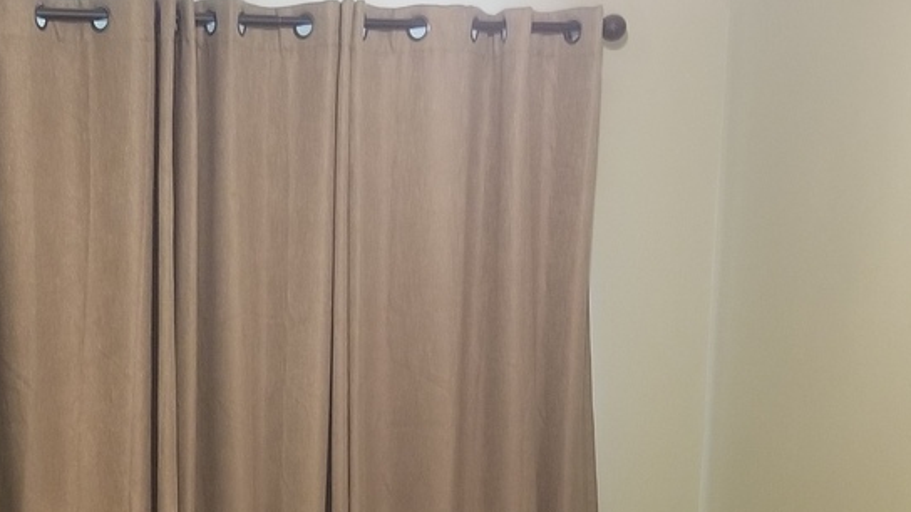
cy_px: 582
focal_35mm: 75
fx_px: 1812
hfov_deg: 27.9
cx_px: 236
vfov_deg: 15.6
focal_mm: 4.25
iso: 250
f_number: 1.7
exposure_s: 1/13
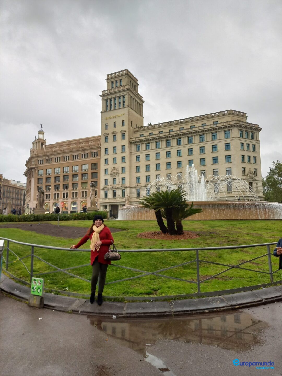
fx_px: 272
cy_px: 188
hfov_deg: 54.9
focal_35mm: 25
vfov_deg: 69.4
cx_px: 141
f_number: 1.8
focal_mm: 4.65
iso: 50
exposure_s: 1/151
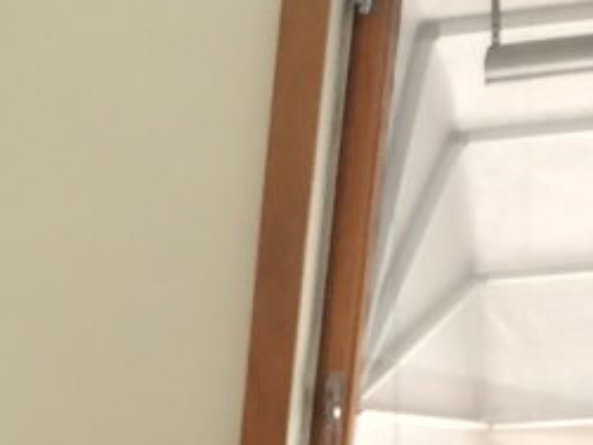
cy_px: 1027
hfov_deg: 9.8
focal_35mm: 195
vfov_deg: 7.2
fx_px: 3339
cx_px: -343
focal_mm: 4.12
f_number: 2.2
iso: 40
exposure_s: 1/40
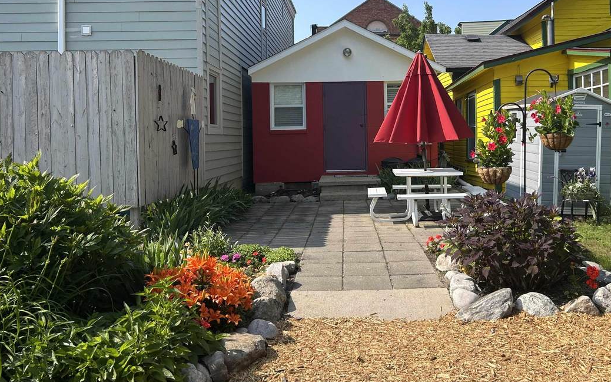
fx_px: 566
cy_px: 133
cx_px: 361
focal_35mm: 34
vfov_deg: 36.9
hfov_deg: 56.4
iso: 50
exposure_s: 1/2994
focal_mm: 5.7
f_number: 1.5
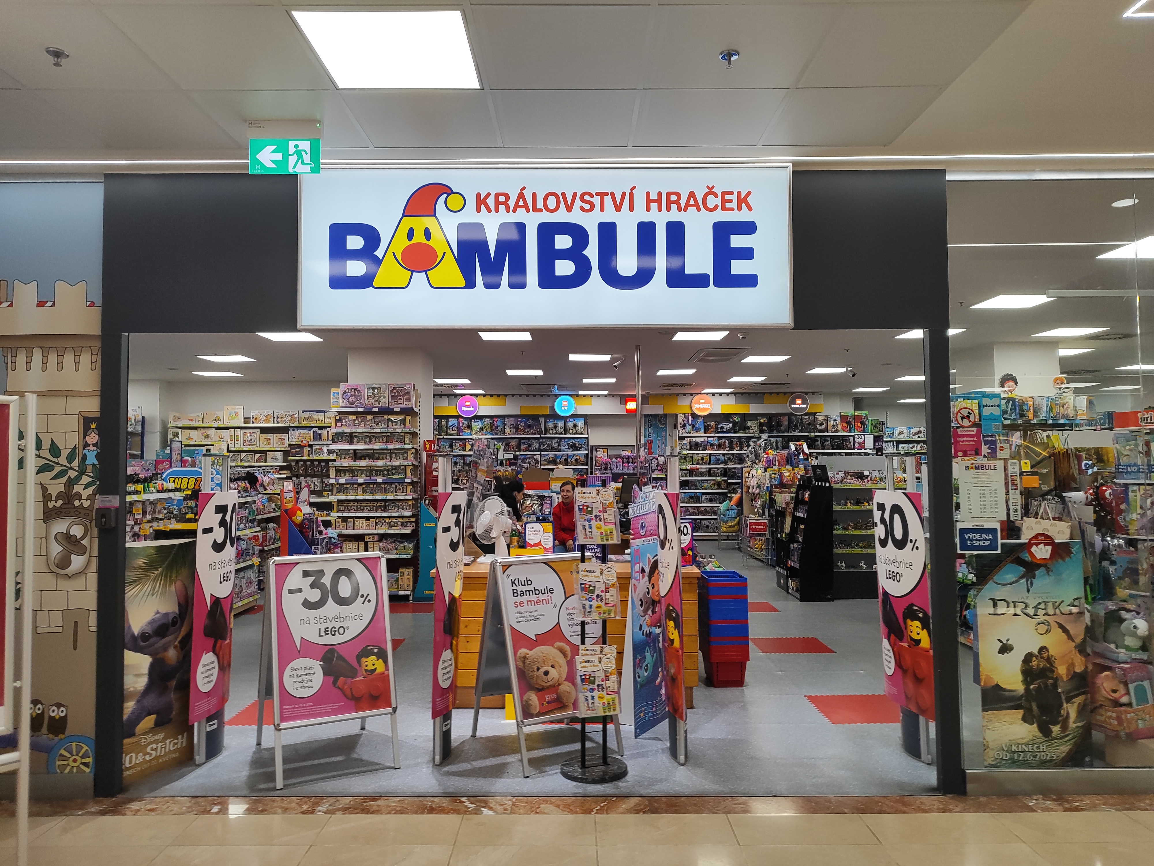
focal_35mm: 24
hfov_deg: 71.6
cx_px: 577
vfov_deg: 56.8
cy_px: 433
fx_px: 800
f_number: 1.89
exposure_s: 1/100
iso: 101
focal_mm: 5.89
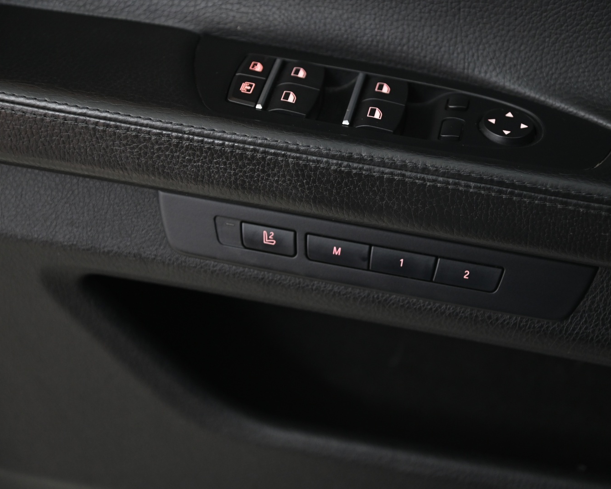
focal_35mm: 75
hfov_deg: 25.4
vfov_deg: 20.4
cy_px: 245
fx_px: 1356
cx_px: 315
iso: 2000
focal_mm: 66
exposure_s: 1/20
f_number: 4
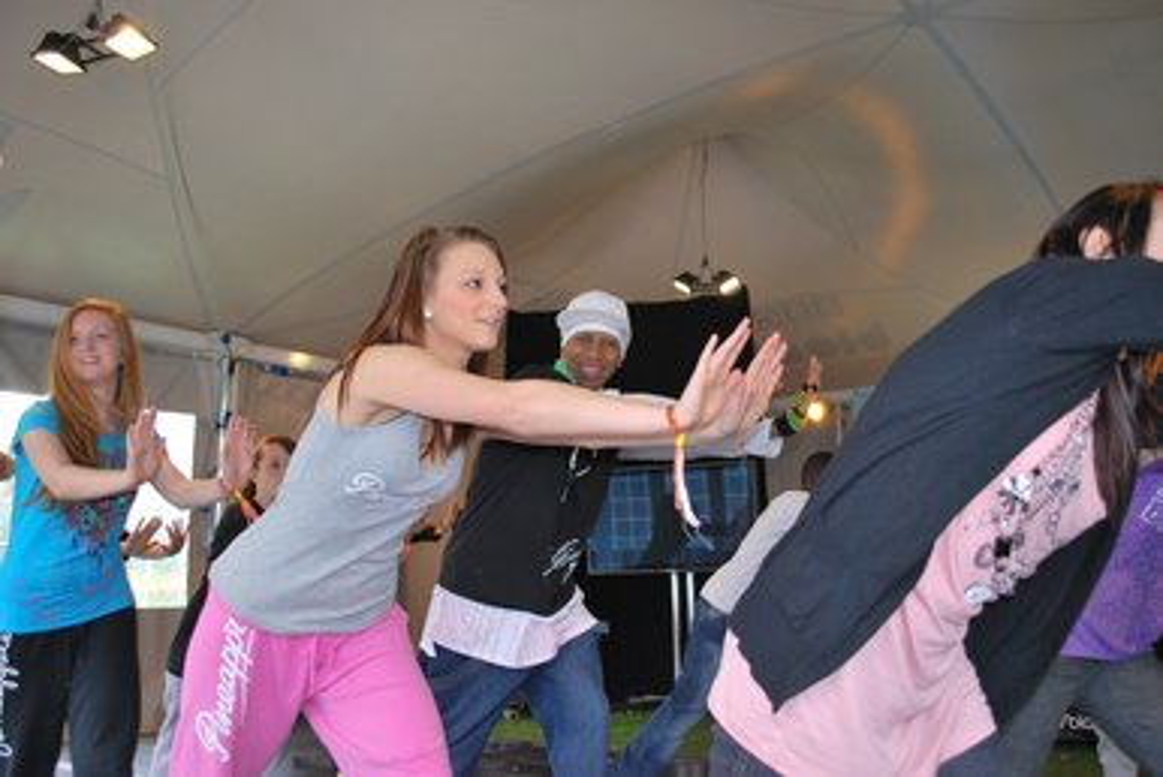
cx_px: 582
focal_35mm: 33
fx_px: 1067
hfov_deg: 57.2
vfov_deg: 40.0
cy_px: 388
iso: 400
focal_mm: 22
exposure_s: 1/60
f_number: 4
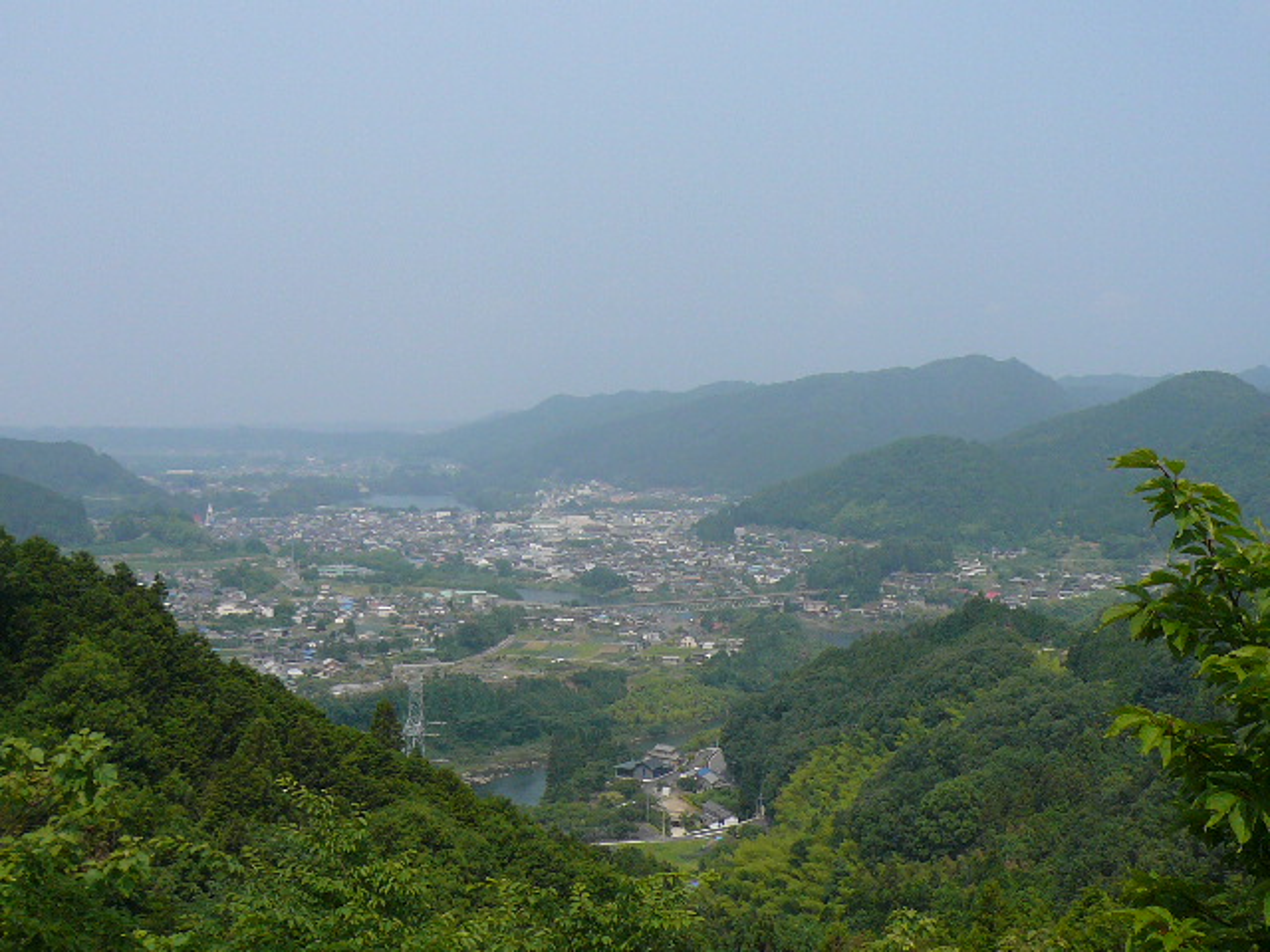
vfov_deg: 30.3
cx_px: 635
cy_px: 476
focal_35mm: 48
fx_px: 1761
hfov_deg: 39.7
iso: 100
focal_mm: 5.2
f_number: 9
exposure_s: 1/250
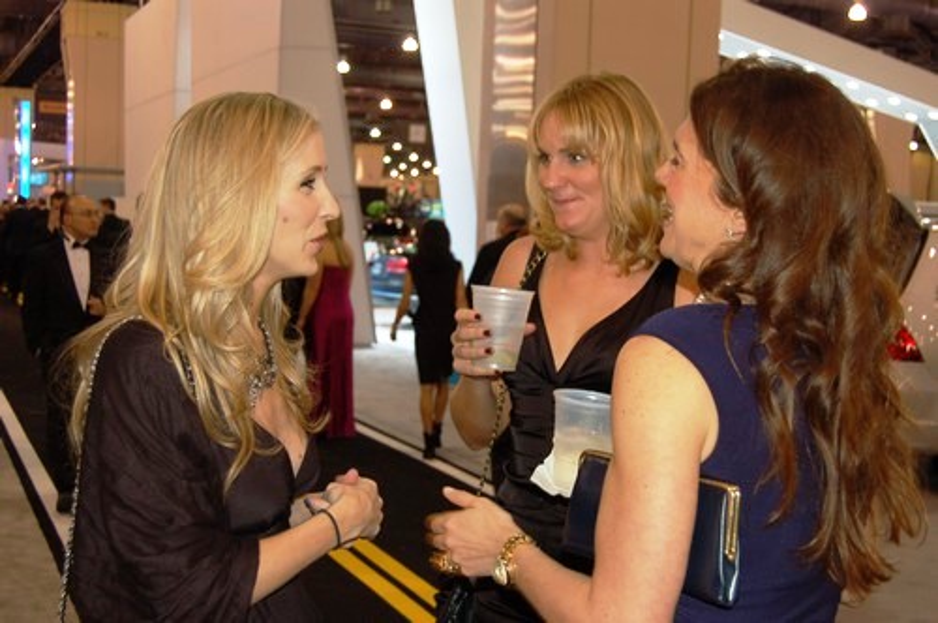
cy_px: 312
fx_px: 1249
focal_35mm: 48
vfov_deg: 28.0
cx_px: 469
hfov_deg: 41.2
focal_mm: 32
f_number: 4.5
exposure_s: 1/60
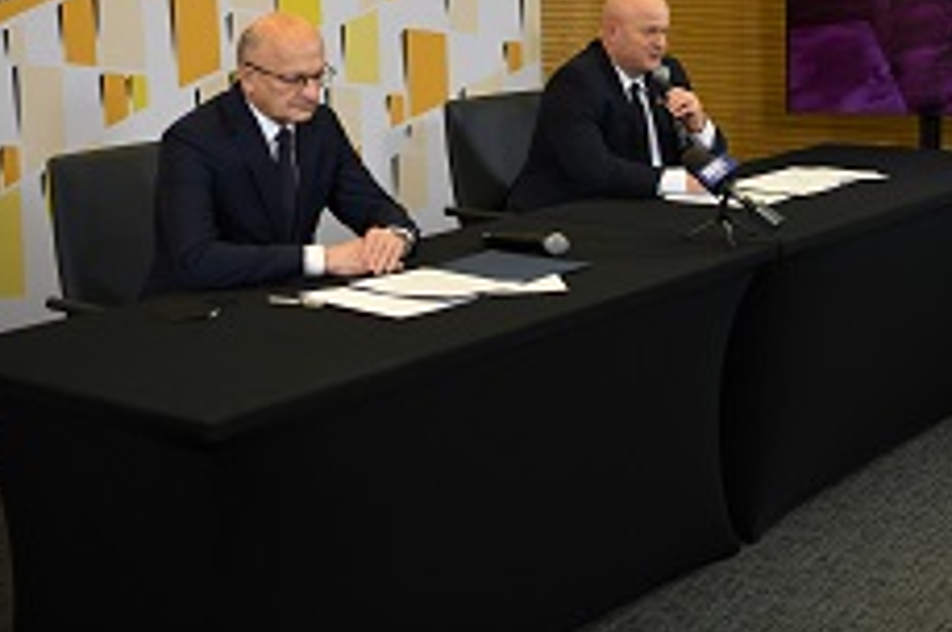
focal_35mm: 63
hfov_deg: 31.3
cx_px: 736
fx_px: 1664
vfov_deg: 21.2
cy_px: 96
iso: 160
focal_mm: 36
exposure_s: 1/50
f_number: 3.2
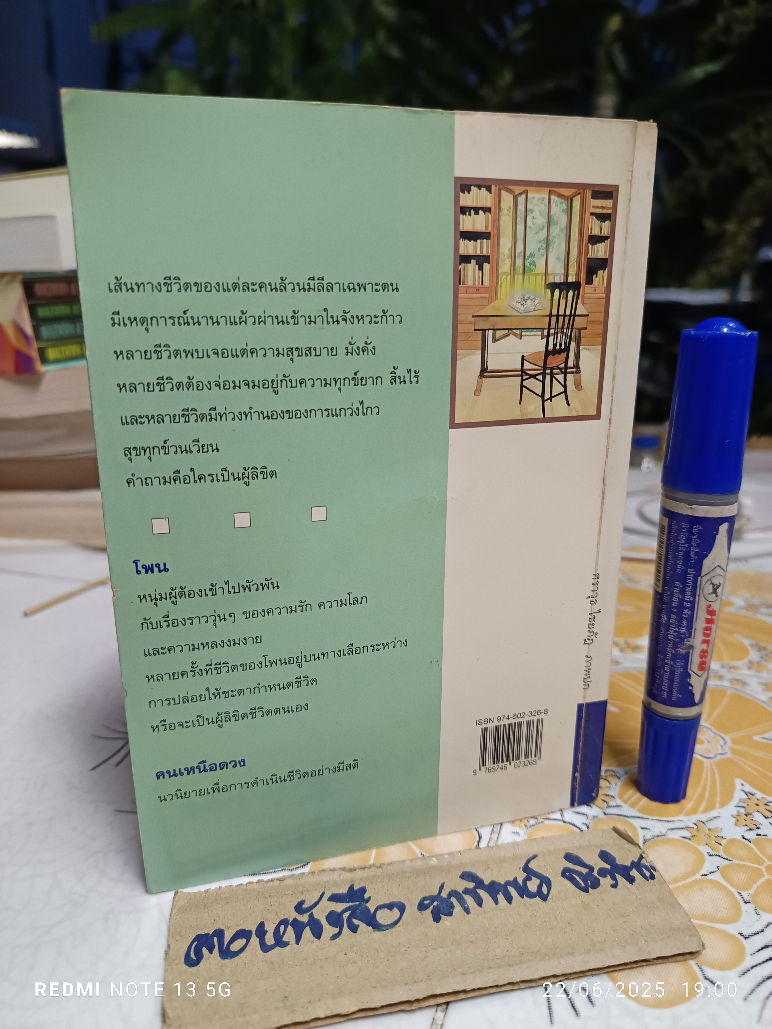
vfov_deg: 71.6
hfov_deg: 56.8
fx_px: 714
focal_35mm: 24
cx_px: 386
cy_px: 514
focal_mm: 5.31
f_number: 1.7
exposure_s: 1/25
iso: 1136
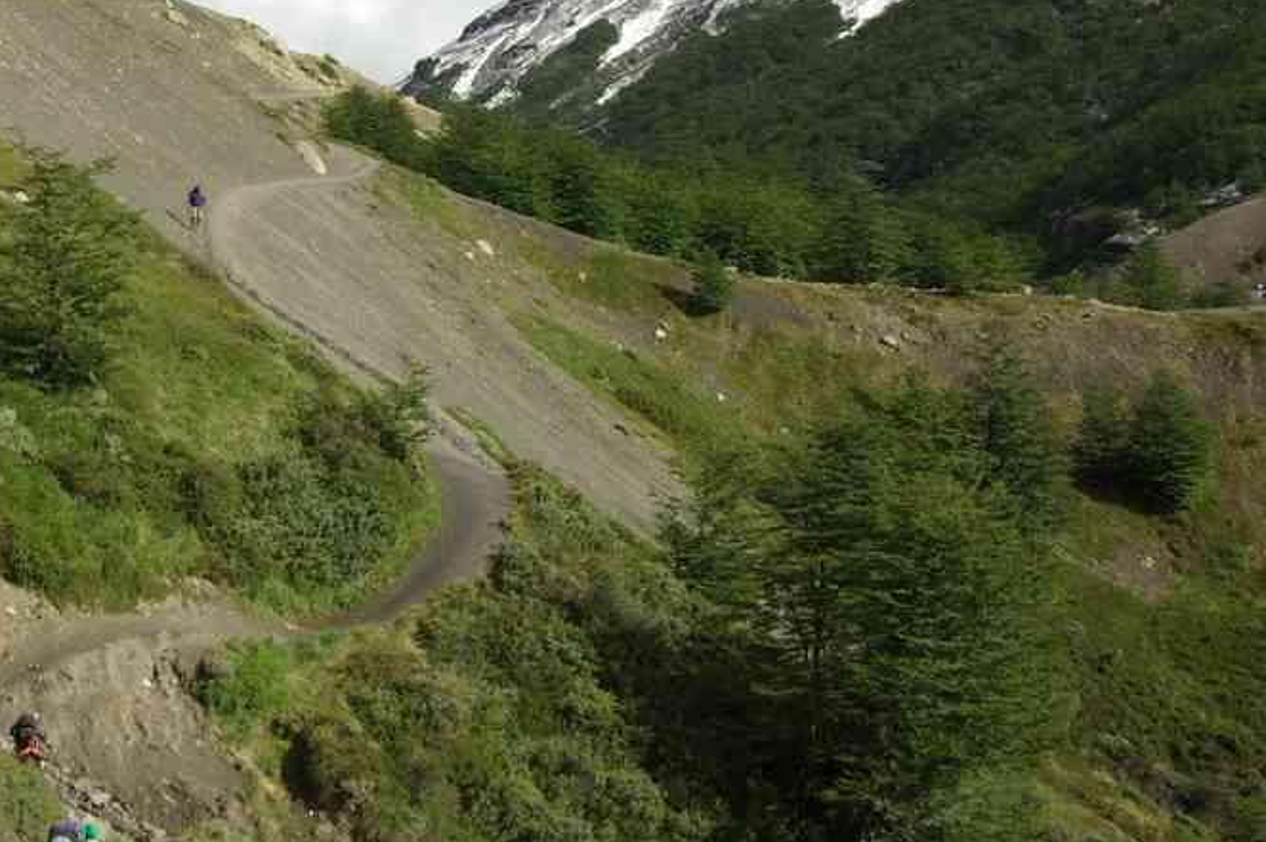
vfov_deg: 18.4
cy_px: 353
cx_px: 512
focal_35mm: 74
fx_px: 2600
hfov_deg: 27.3
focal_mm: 32.5
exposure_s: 1/250
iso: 100
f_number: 8
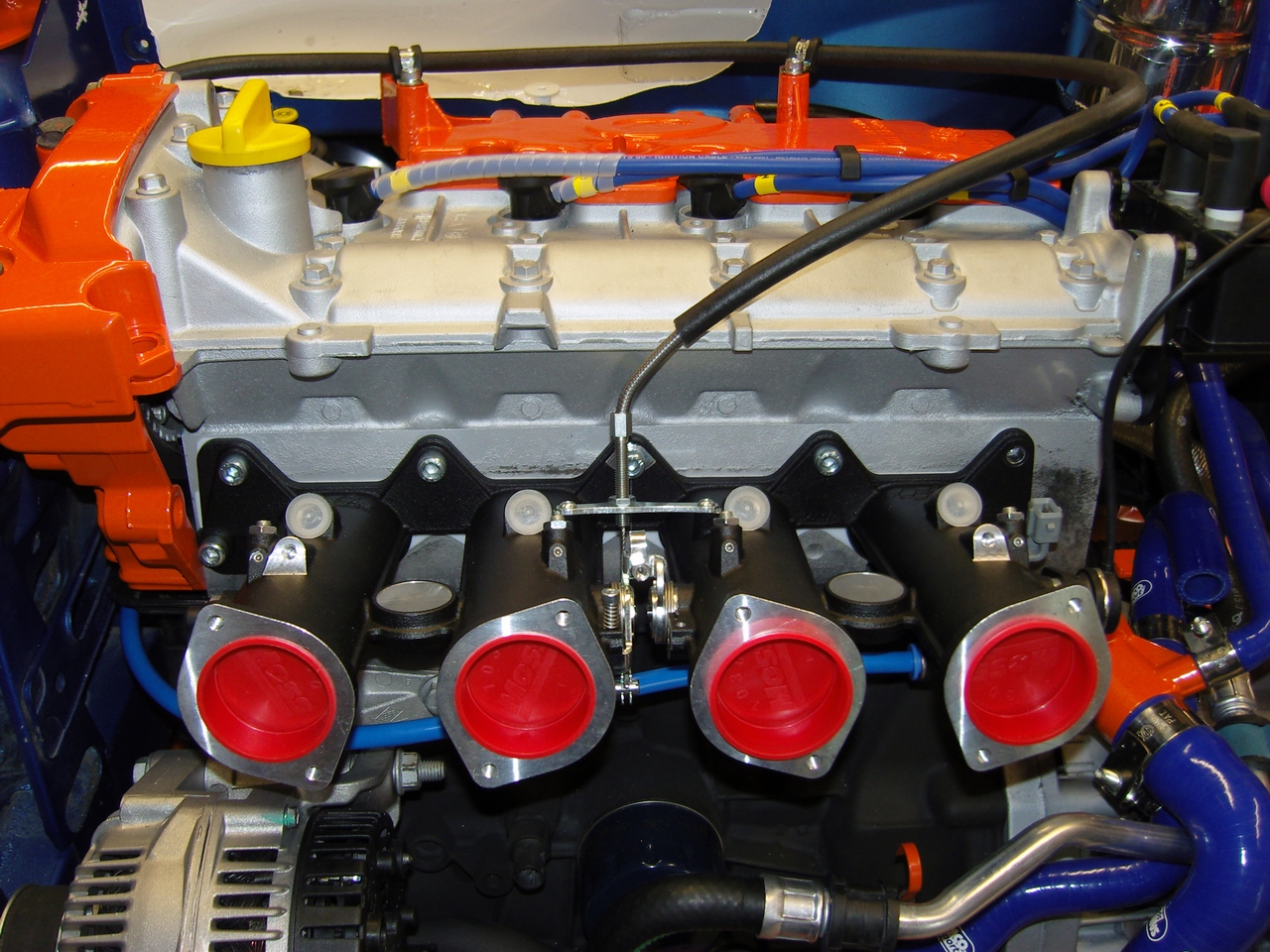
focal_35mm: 34
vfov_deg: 41.8
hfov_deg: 54.0
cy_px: 476
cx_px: 635
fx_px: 1247
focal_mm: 7.3
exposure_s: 1/40
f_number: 2.8
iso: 100
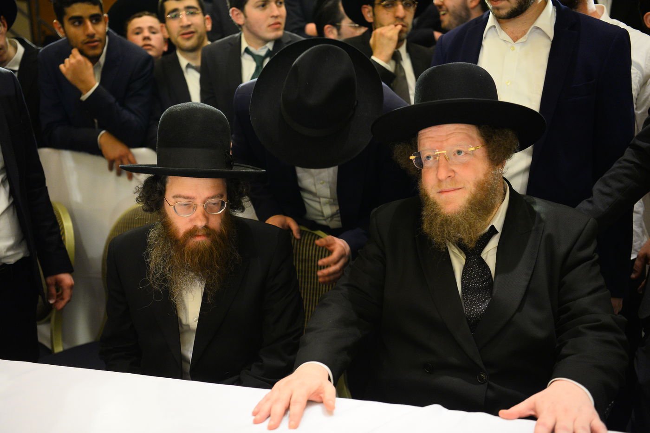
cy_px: 216
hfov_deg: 46.4
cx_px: 325
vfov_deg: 31.9
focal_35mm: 42
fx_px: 758
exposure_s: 1/160
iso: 2500
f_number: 2.8
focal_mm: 42
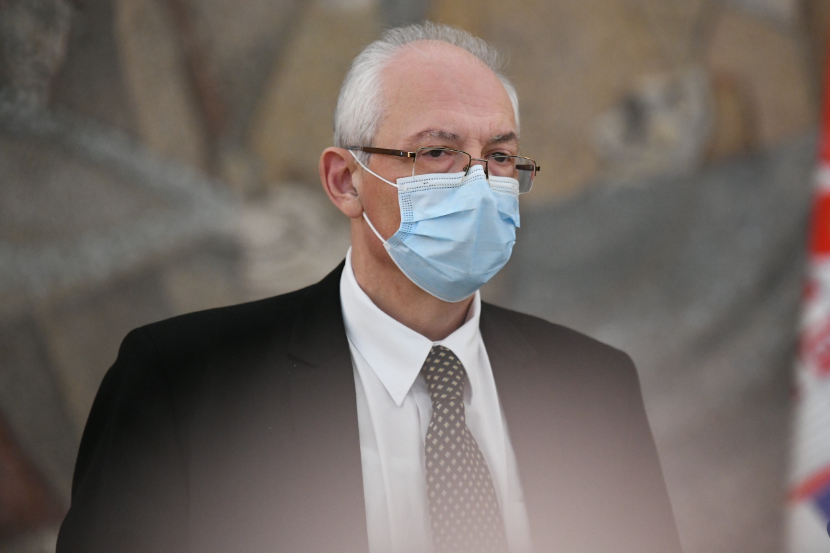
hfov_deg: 8.6
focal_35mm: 239
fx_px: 5510
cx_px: 481
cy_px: 205
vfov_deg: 5.7
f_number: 3.2
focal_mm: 185
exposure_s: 1/200
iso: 4000
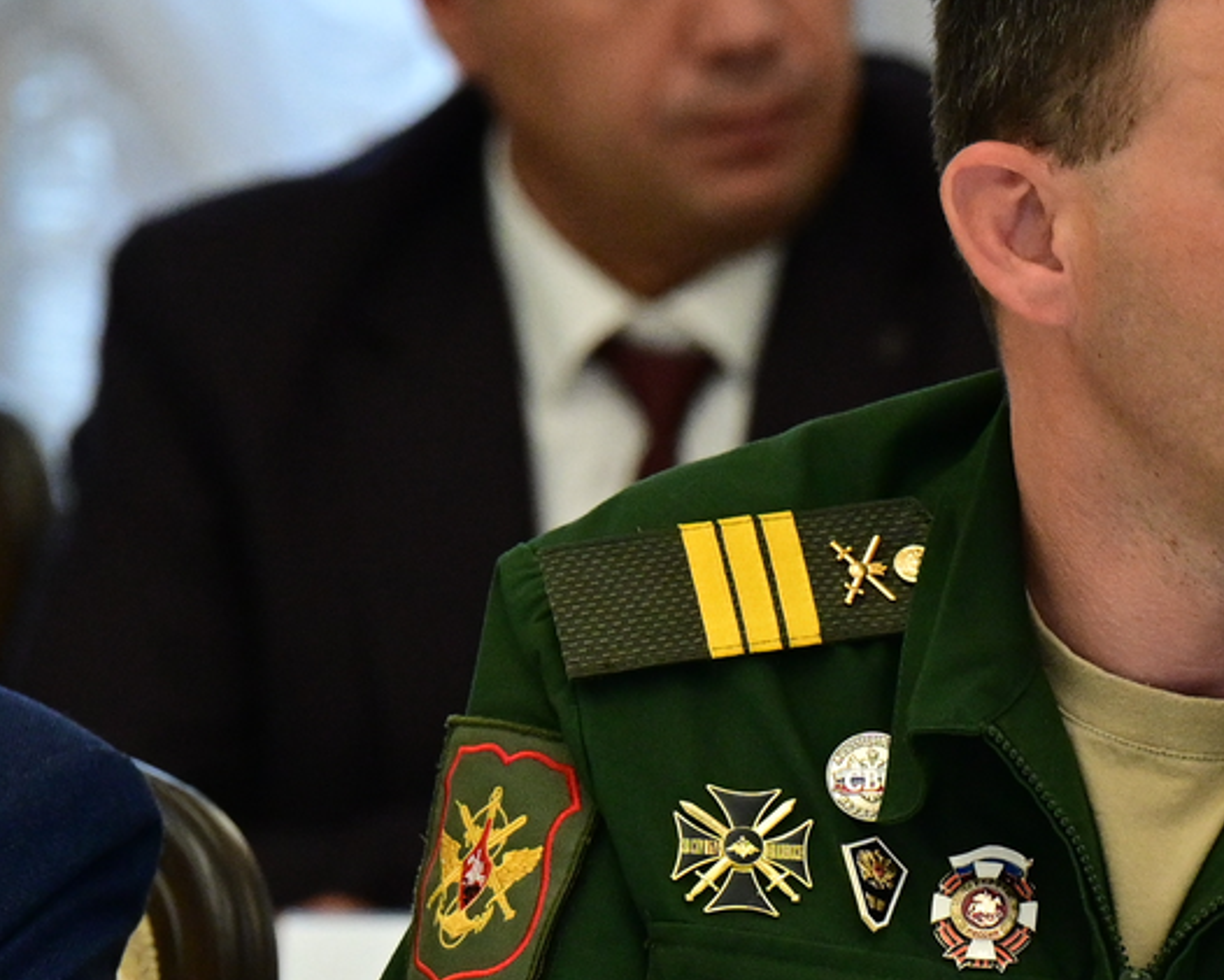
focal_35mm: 856
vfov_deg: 1.8
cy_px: 604
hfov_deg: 2.3
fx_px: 31015
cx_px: 1694
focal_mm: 200
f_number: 4.5
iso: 2000
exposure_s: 1/160
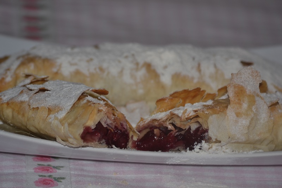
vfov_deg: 4.6
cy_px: 94
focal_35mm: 300
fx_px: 2349
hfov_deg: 6.9
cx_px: 141
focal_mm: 200
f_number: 8
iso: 100
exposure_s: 1/100
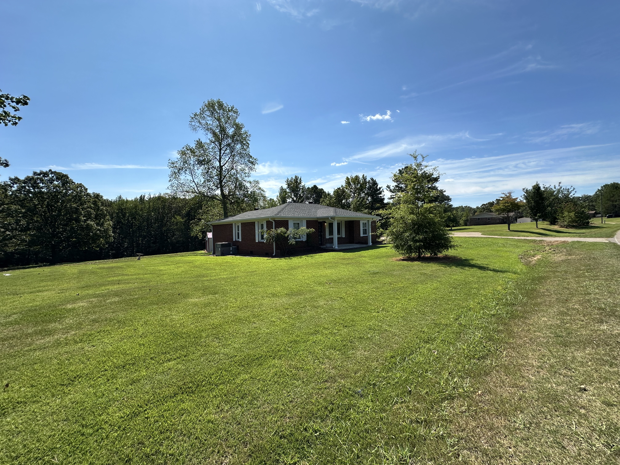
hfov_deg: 102.1
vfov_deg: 85.7
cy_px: 232
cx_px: 310
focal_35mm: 14
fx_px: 251
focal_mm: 2.22
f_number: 2.2
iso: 50
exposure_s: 1/2132
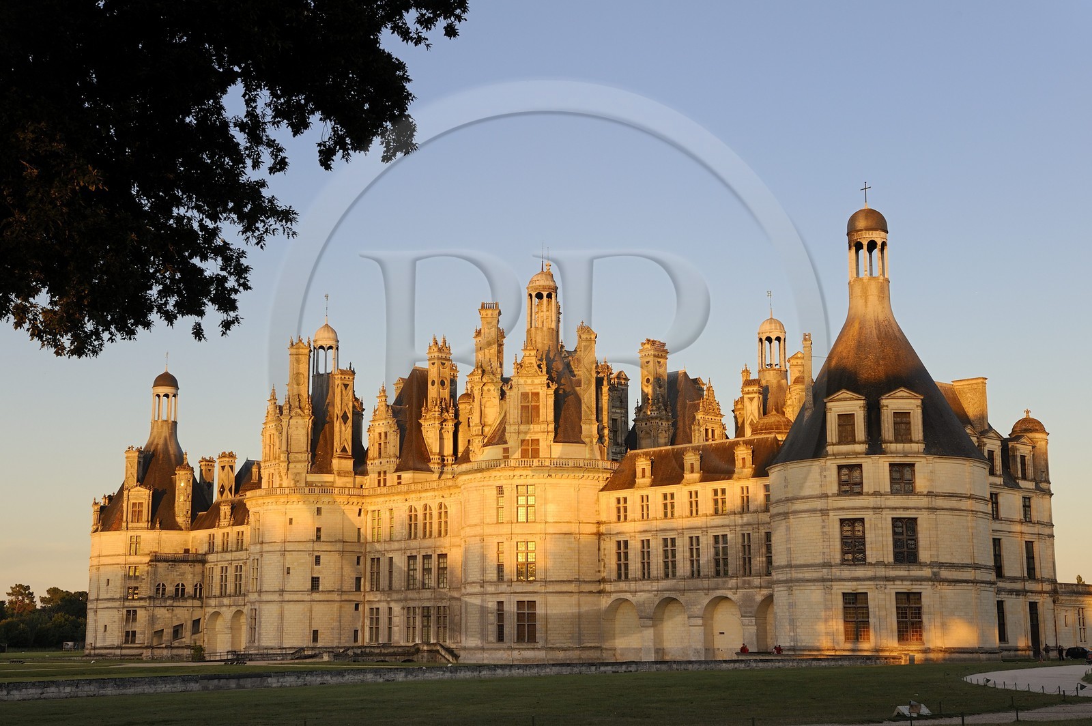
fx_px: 1455
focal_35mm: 48
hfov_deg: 41.1
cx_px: 546
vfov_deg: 28.0
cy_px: 363
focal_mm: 48
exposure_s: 1/160
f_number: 9
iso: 400
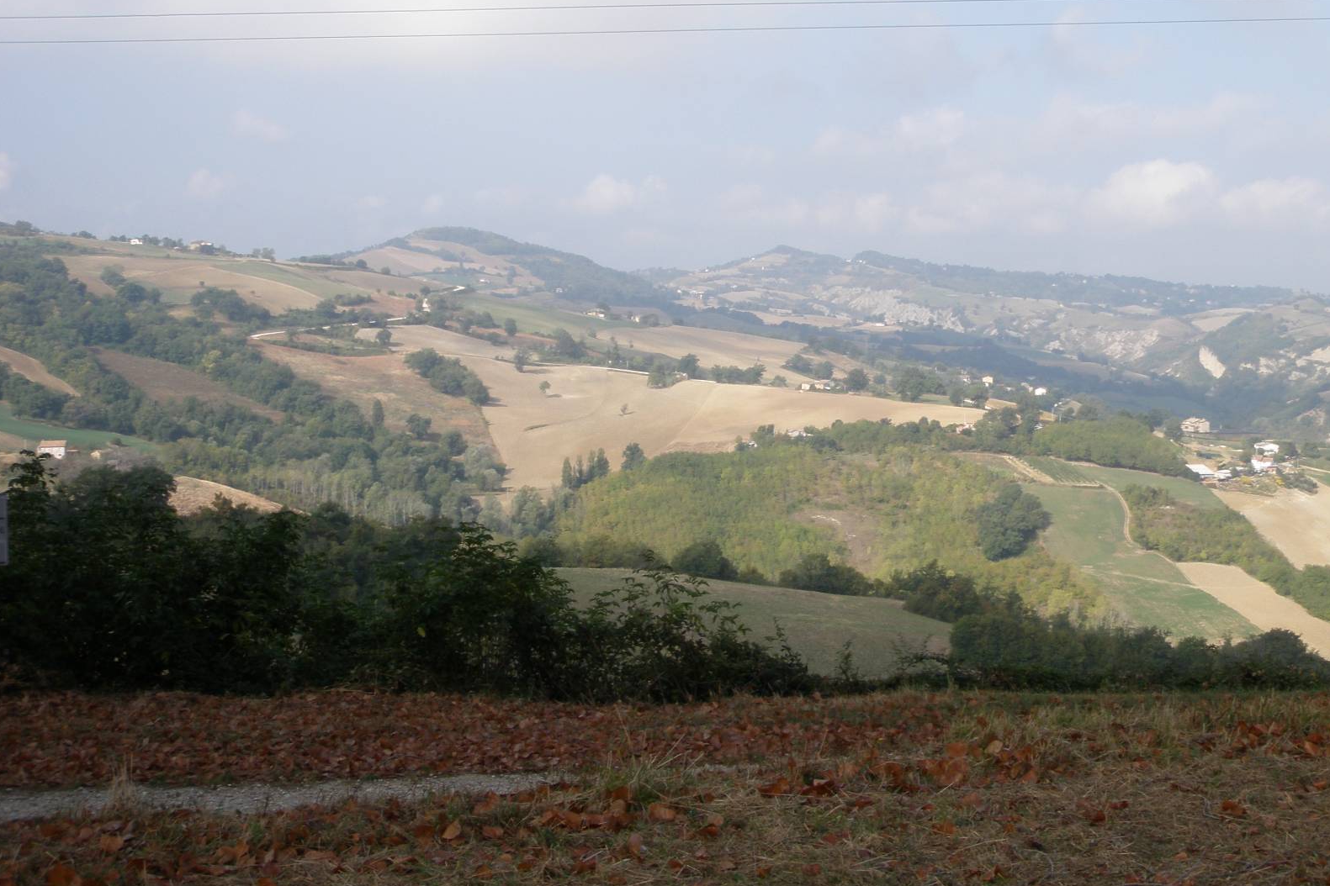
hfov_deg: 41.0
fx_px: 1773
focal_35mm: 48
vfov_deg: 28.1
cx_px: 788
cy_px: 420
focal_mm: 6.7
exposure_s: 1/125
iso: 50
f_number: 6.6
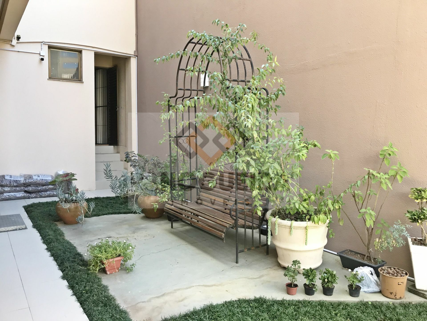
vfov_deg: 49.7
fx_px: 345
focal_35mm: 28
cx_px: 214
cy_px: 160
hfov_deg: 63.4
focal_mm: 3.99
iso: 32
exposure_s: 1/120
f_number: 1.8
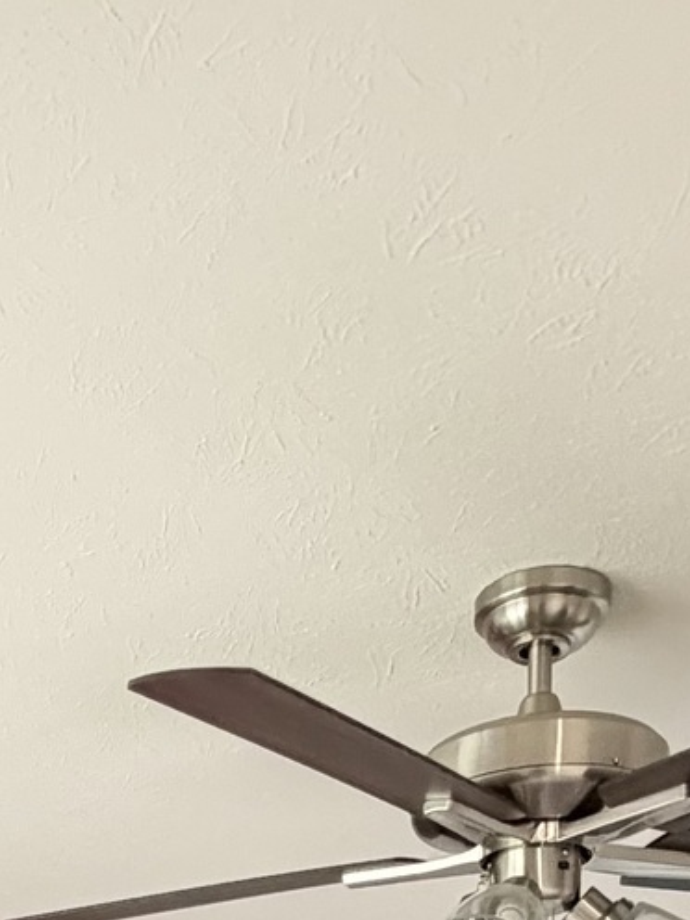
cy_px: 1573
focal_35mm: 65
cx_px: 15
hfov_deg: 21.8
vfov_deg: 21.6
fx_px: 1728
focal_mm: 2.22
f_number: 2.2
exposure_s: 1/60
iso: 500
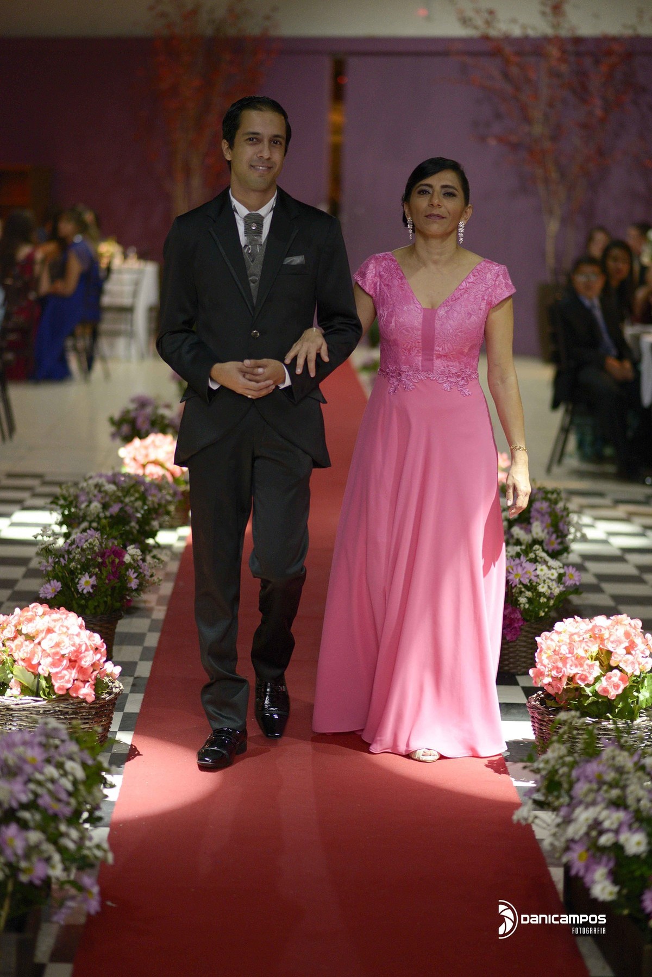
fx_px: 2307
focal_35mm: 85
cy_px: 488
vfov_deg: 23.9
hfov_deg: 16.1
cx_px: 326
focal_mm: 85
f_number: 1.8
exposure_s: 1/100
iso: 1250
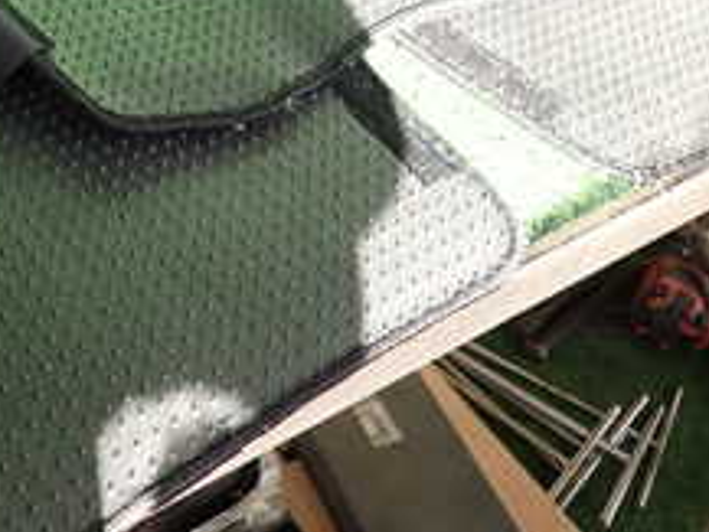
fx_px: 1414
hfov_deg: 27.3
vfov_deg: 20.4
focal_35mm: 69
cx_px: 95
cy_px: -39
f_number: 2
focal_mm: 4.5
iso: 100
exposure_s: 1/100
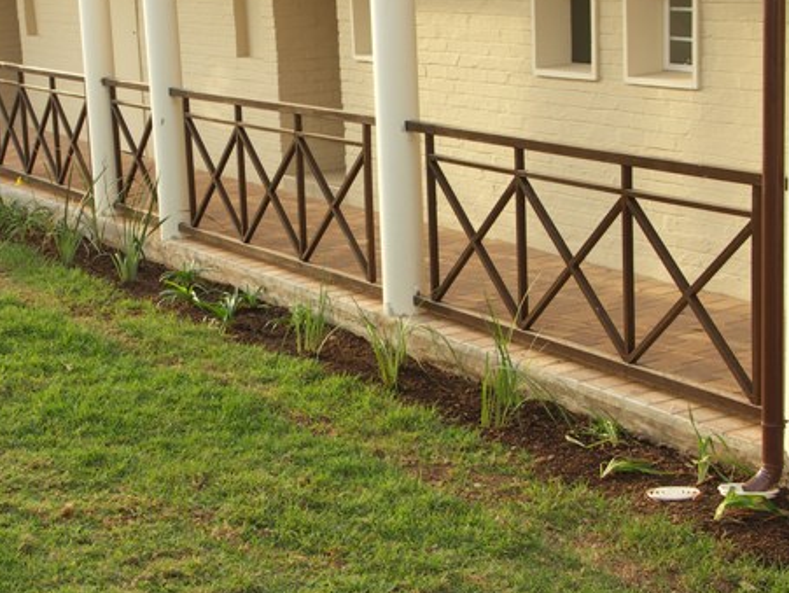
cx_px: 234
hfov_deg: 28.3
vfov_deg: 21.6
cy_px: 276
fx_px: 1551
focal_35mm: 68
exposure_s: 1/100
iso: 100
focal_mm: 12.1
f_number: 4
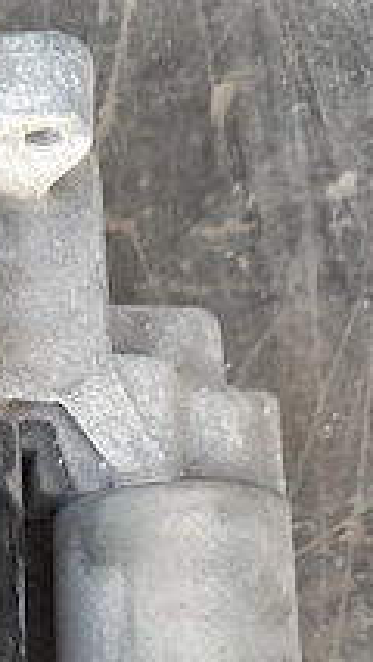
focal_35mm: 49
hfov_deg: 23.2
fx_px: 861
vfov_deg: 39.8
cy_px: 563
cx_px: -25
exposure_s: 1/50
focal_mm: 5.23
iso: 80
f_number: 1.8
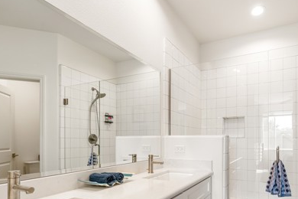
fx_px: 190
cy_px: 140
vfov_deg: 53.5
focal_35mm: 23
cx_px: 186
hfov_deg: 74.8
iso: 100
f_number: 8
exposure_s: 1/3
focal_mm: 14
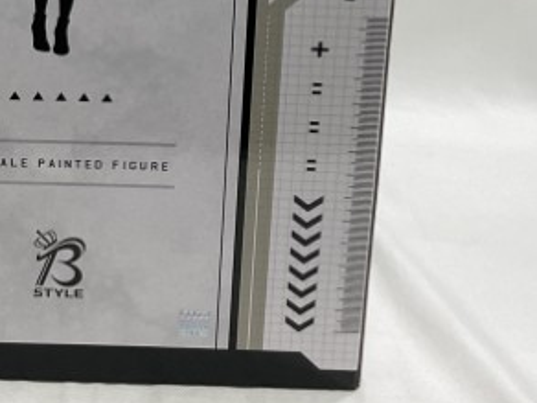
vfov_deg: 14.9
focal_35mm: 89
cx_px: 35
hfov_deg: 21.4
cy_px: -267
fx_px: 1381
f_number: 1.6
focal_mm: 4.2
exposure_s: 1/100
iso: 100
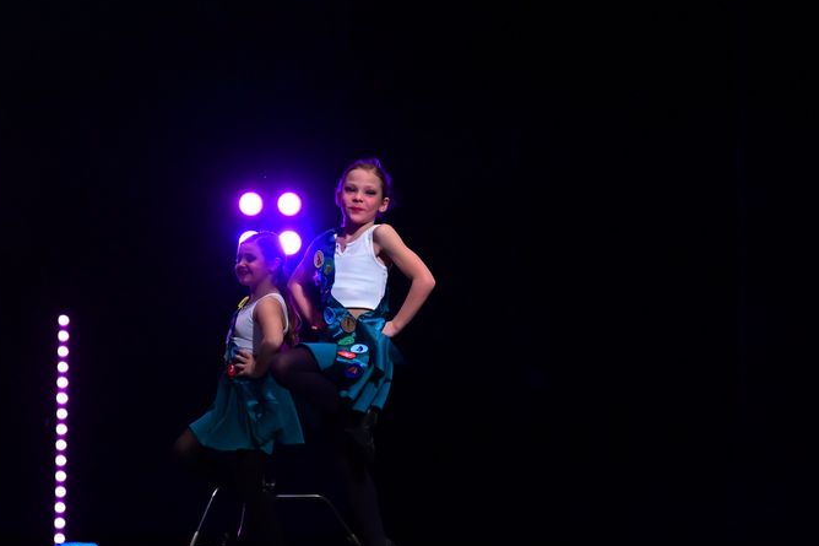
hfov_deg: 12.8
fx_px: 3662
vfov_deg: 8.5
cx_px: 433
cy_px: 312
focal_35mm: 161
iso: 3200
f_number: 4
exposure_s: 1/1000
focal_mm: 70
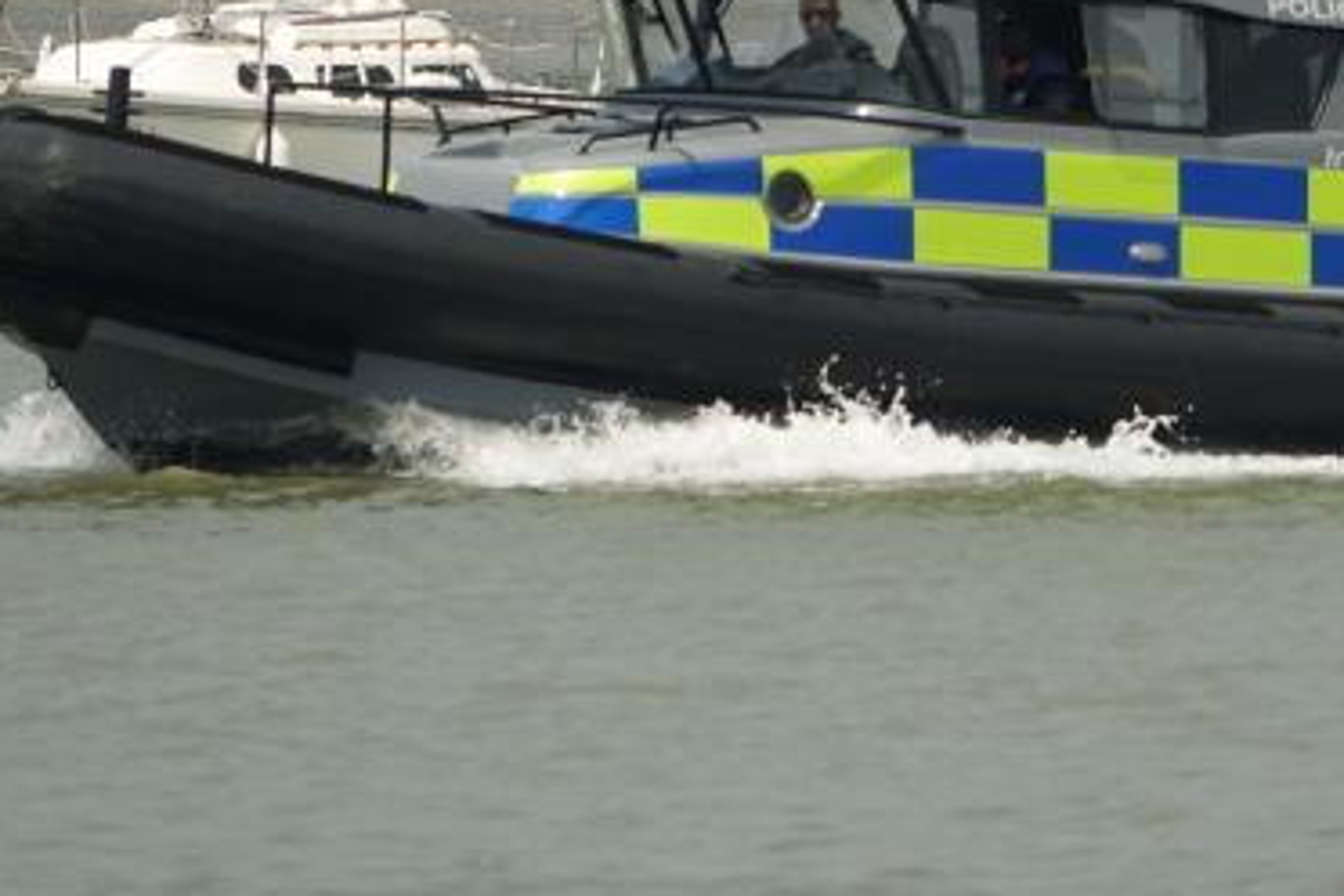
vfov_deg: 1.4
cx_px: 903
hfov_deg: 2.1
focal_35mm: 988
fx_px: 36882
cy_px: 128
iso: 100
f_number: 4.5
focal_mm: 192.73
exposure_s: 1/1000
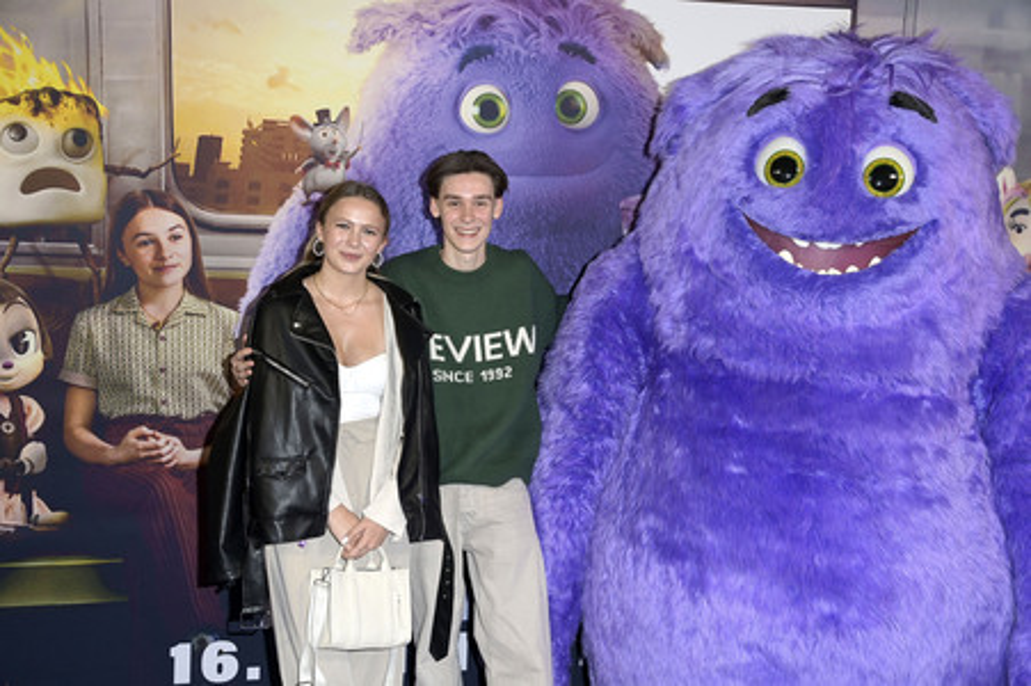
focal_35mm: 44
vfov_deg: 30.5
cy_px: 343
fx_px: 1259
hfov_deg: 44.5
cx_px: 516
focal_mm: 44
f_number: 5.6
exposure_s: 1/250
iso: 320
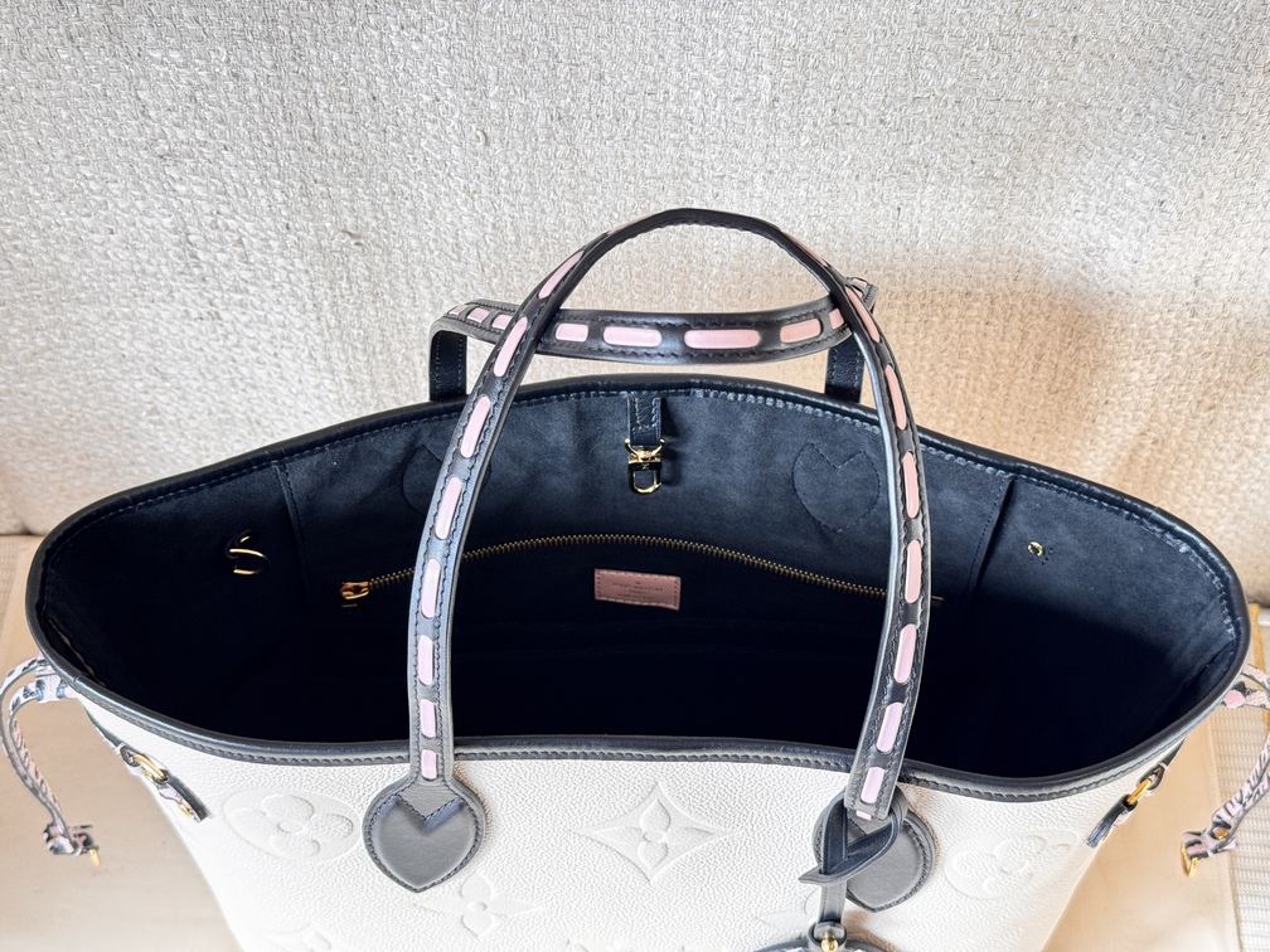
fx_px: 1761
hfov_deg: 39.7
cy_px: 476
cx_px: 635
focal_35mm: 48
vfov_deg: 30.3
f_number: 1.78
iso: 50
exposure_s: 1/53
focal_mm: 6.76
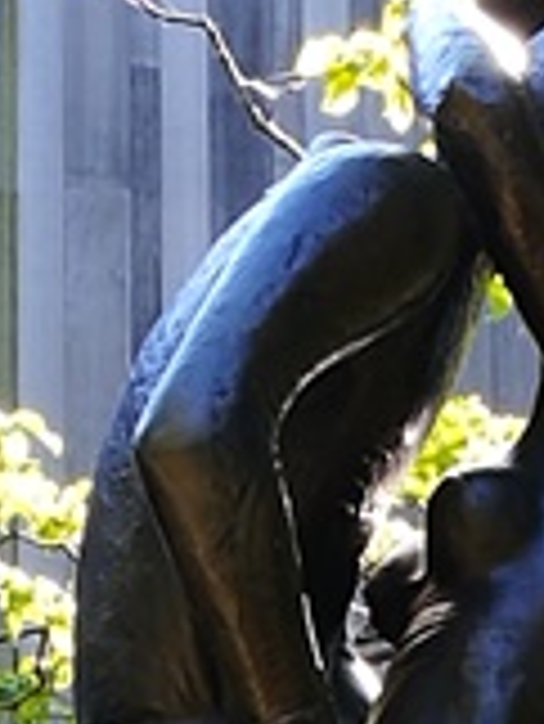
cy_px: 1421
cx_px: 409
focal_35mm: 277
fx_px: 5797
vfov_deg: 6.9
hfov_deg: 5.4
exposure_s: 1/60
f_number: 2.2
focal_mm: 4.5
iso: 50
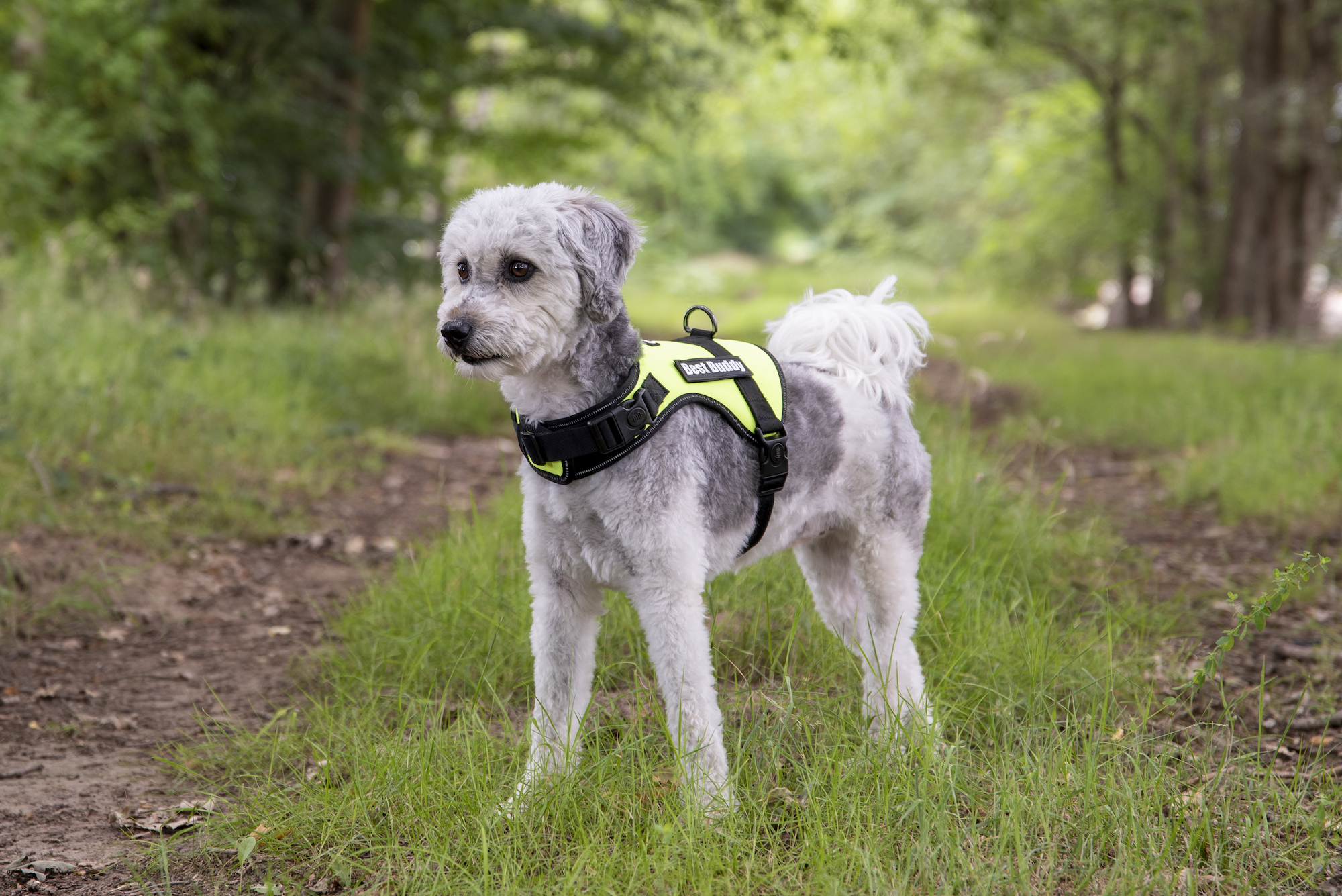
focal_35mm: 70
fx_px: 2610
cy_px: 448
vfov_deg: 19.5
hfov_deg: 28.8
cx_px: 671
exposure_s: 1/60
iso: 250
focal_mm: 70
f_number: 4
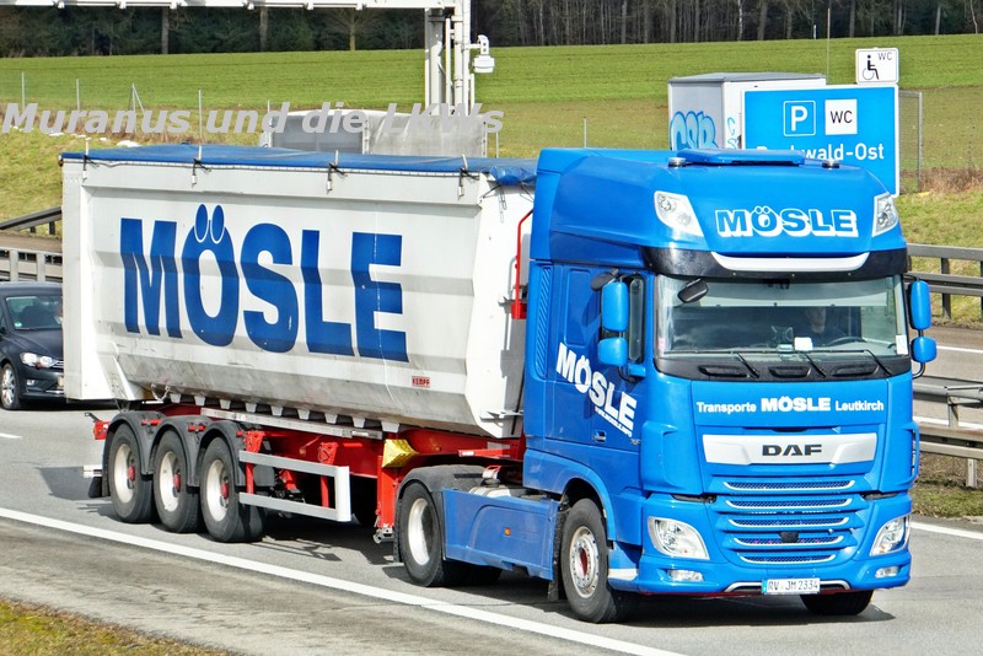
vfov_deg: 8.4
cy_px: 328
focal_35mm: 163
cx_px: 492
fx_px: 4441
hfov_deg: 12.6
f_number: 6.3
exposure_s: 1/4000
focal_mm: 108.4
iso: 1250
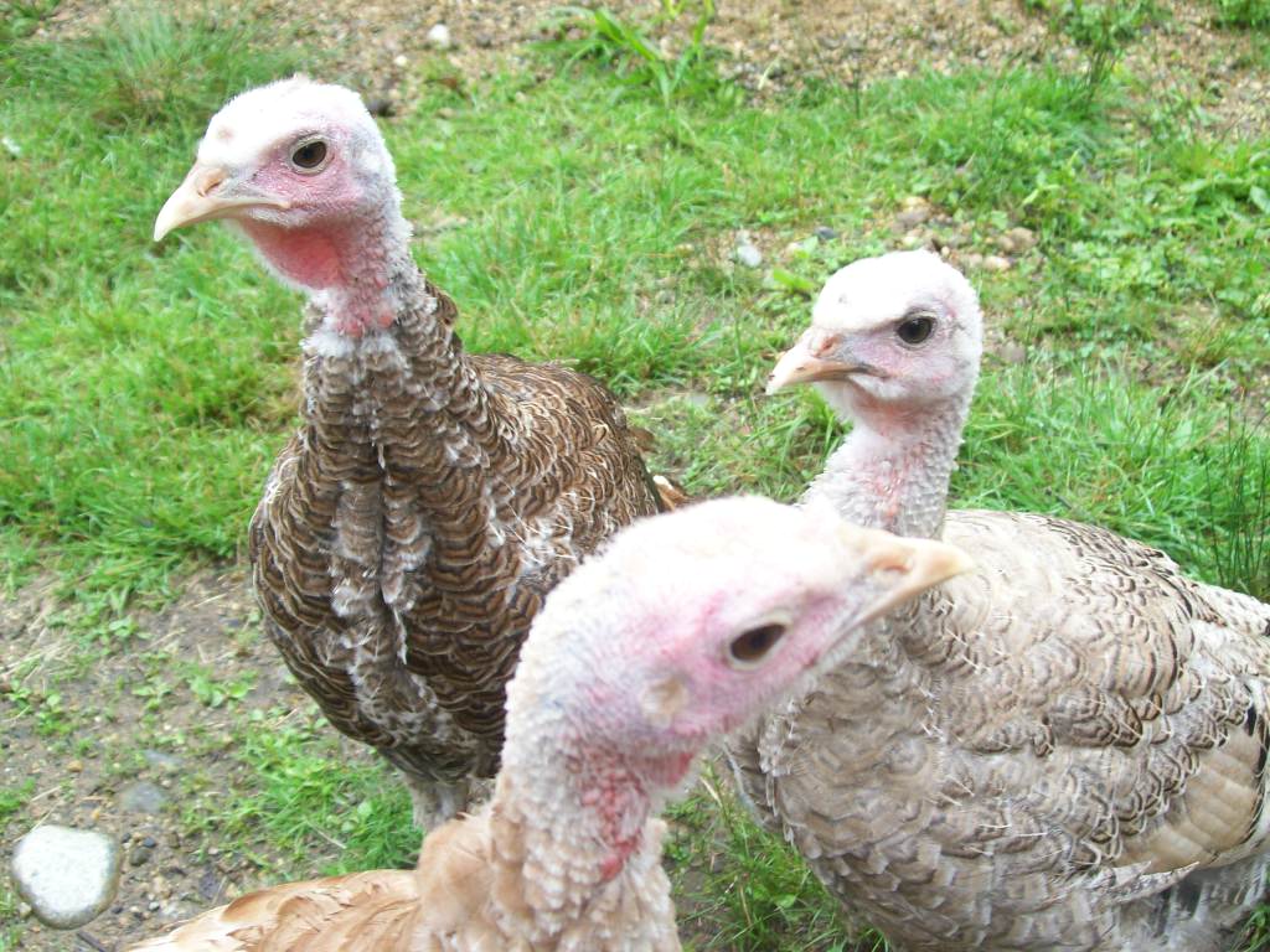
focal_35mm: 45
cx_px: 635
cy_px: 476
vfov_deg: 32.2
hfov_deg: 42.1
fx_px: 1651
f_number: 3
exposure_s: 1/85
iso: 80
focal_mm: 7.6
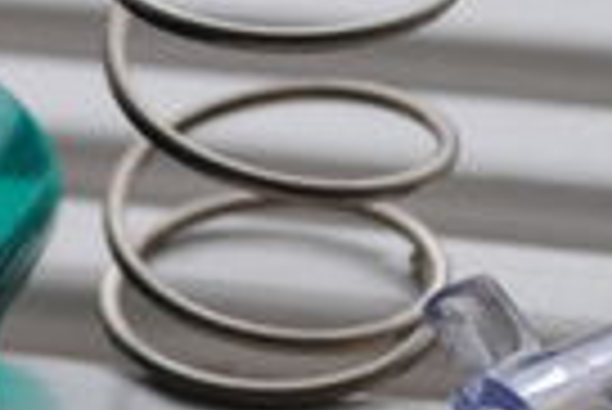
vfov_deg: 6.7
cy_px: 270
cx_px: -346
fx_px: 3478
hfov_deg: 9.7
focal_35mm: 204
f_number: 5.6
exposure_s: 1/125
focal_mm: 29
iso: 200
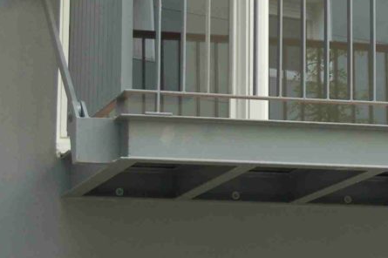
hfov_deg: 10.3
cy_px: 53
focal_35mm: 197
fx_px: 2122
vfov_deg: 7.0
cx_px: 411
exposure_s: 1/100
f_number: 5.6
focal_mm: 50
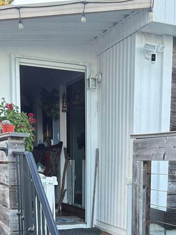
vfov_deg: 28.3
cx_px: 138
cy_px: 226
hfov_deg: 22.3
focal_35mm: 65
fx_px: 440
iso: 160
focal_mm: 6.76
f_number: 1.78
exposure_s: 1/151
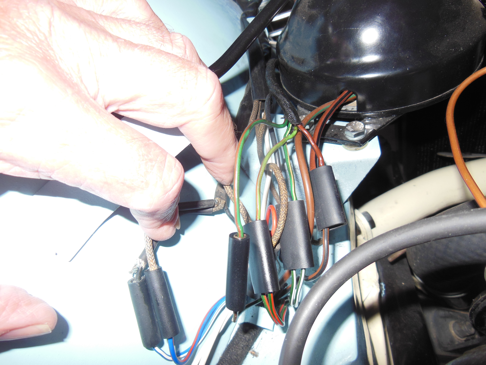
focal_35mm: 25
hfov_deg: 69.4
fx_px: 351
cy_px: 182
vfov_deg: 54.9
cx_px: 243
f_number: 3.5
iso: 125
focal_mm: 4.5
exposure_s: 1/25
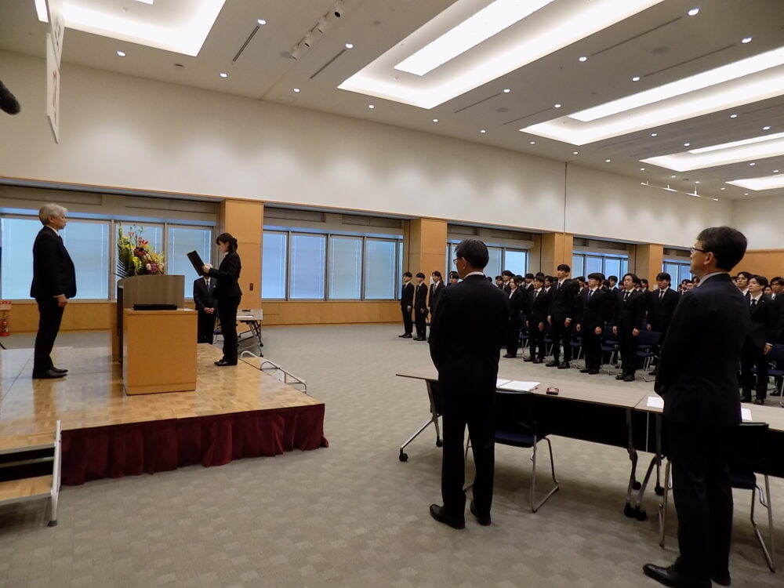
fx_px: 521
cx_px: 392
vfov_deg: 58.9
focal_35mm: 23
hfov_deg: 73.9
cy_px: 294
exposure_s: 1/30
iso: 160
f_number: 3.1
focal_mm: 4
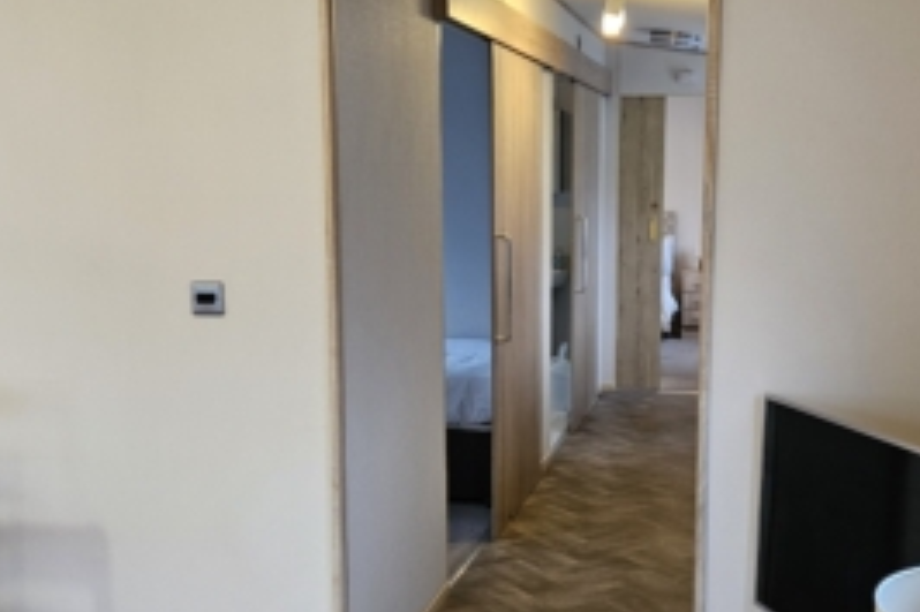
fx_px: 1149
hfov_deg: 43.4
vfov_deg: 29.8
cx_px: 545
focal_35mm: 45
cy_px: 349
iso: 320
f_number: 1.8
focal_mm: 5.4
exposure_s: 1/100
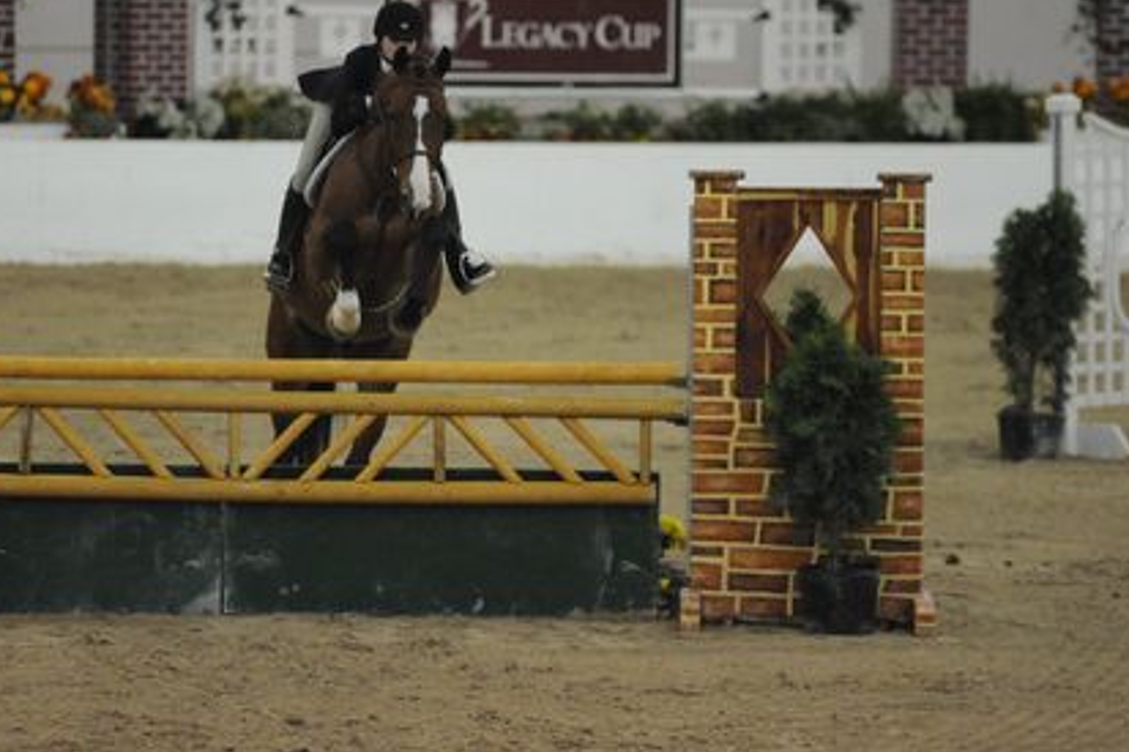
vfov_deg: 4.4
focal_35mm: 310
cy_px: 287
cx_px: 443
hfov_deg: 6.6
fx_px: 9718
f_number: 2.8
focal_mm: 200
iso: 6400
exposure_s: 1/400
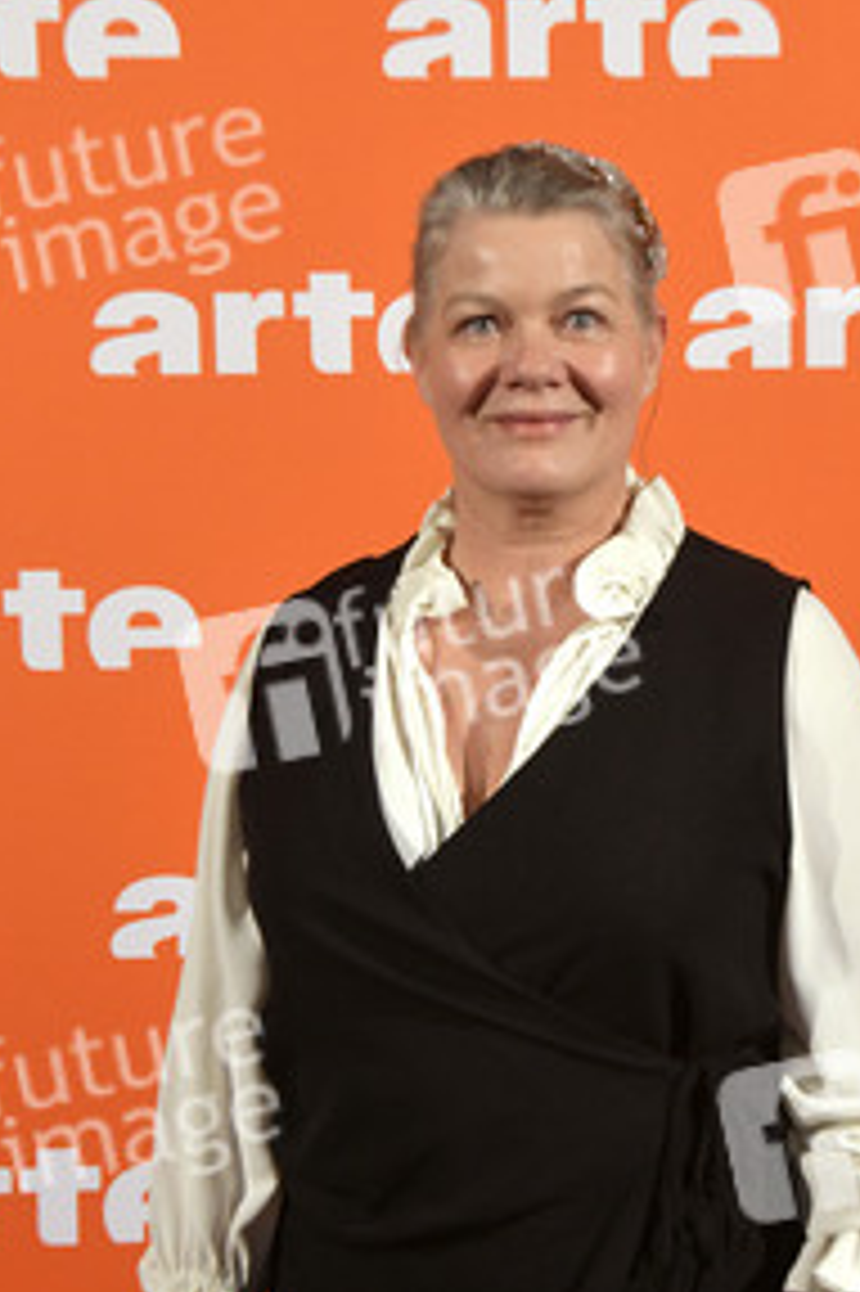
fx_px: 1901
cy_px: 891
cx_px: 540
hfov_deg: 25.4
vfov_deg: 37.0
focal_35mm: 53
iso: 2000
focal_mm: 38
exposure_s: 1/160
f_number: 5.6
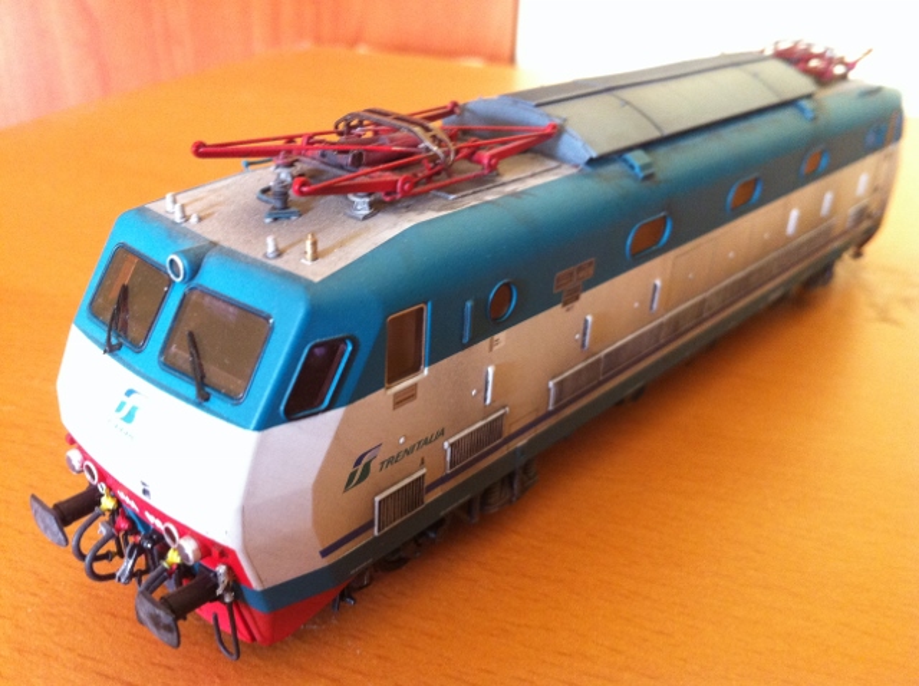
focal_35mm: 35
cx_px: 460
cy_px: 343
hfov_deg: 52.7
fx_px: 928
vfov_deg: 40.6
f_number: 2.8
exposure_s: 1/15
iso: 200
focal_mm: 3.85
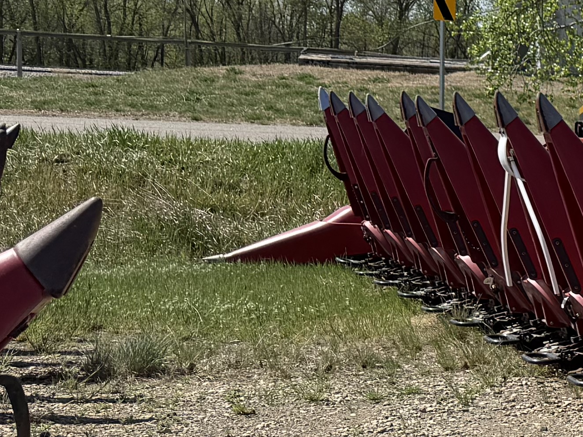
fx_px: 1752
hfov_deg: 15.4
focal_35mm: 104
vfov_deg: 14.2
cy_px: 277
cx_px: 1142
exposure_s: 1/4405
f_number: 1.78
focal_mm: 6.76
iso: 80
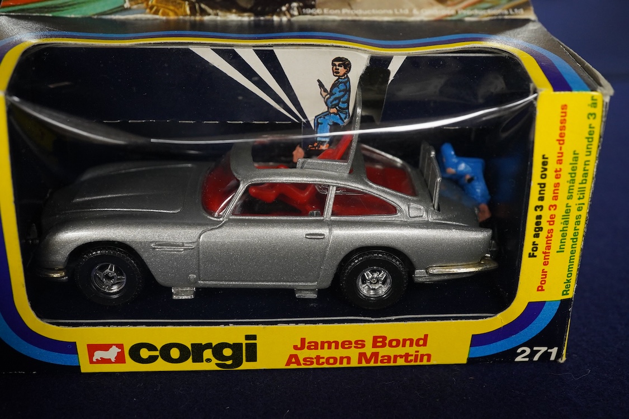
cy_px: 210
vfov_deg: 29.9
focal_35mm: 45
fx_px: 786
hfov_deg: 43.6
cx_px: 314
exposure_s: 1/125
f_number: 8
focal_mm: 30
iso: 2000
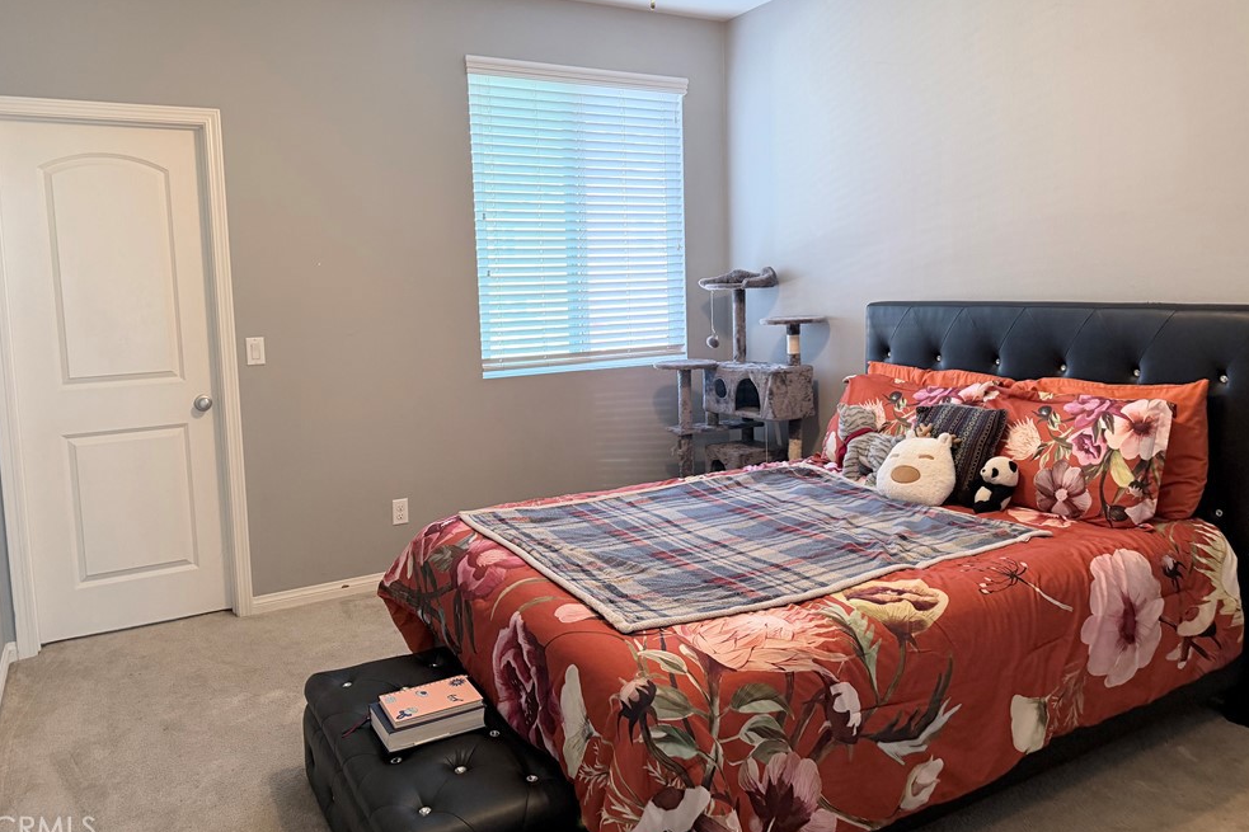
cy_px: 358
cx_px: 626
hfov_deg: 69.4
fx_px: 902
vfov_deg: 49.4
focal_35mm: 26
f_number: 1.78
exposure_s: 1/60
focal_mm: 6.76
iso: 320
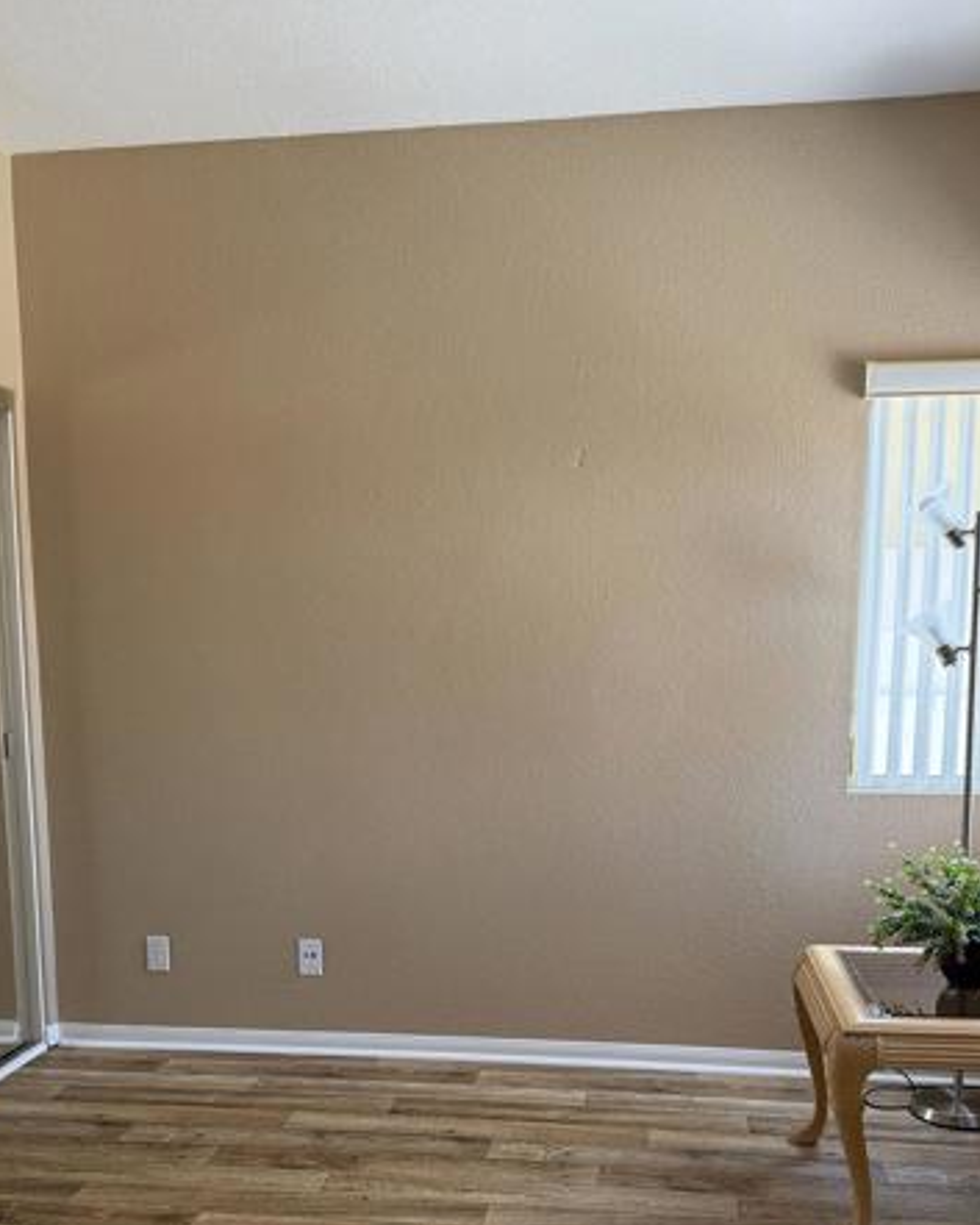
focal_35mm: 34
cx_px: 502
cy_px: 822
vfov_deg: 51.8
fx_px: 1232
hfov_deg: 43.4
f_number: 1.78
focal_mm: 6.76
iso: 200
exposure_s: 1/223
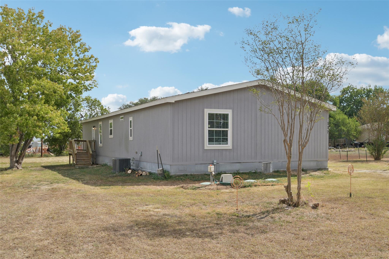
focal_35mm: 36
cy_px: 130
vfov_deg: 36.9
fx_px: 389
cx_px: 194
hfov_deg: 53.1
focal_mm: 24
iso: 400
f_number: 8
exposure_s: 1/1000
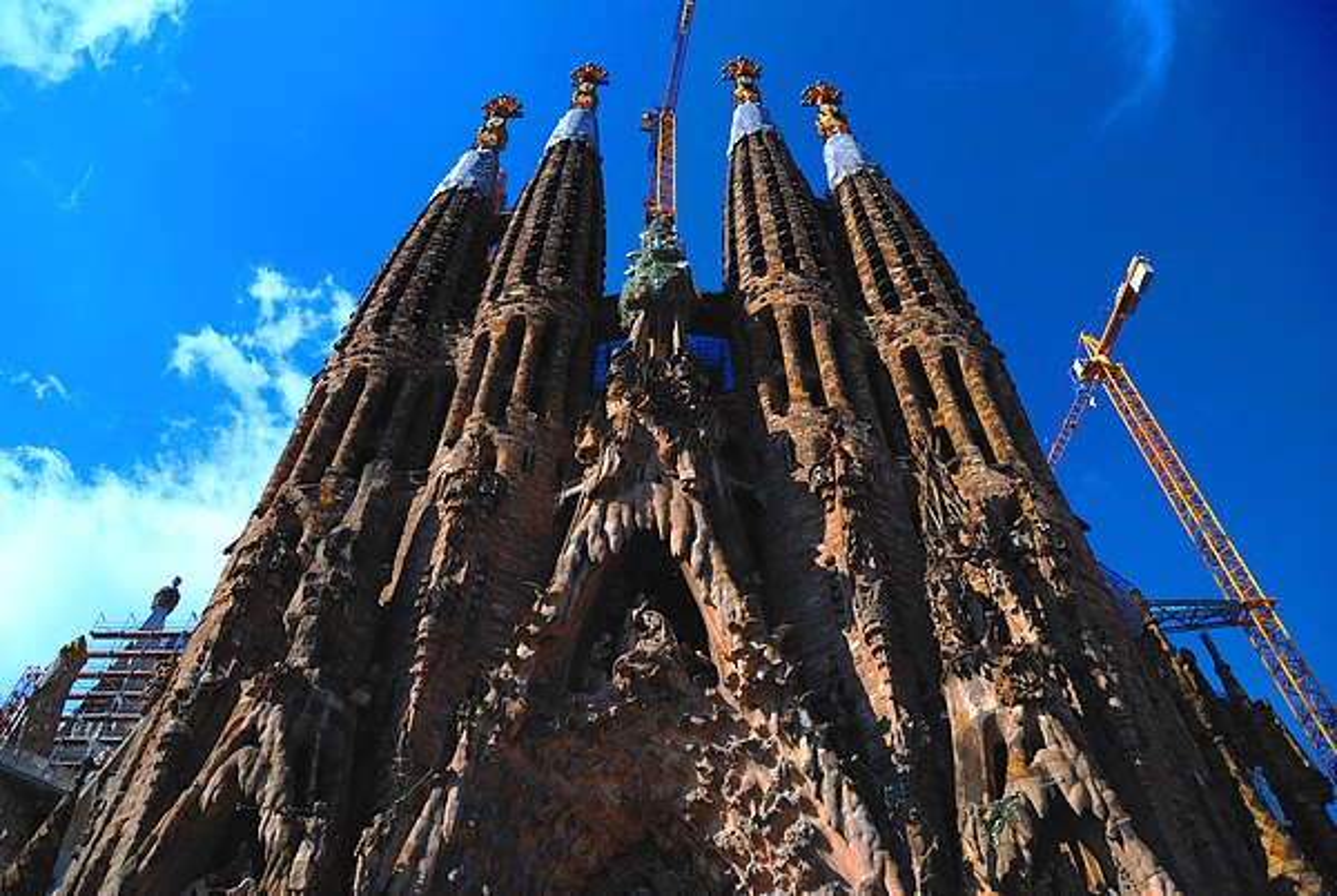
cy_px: 448
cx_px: 668
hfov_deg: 67.3
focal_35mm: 27
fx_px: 1004
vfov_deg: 48.1
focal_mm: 18
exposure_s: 1/3200
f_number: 4
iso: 200
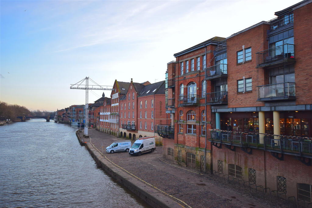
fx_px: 247
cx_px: 156
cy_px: 104
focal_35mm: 28
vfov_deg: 45.7
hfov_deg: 64.5
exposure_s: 1/125
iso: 400
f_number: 5.6
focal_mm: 19
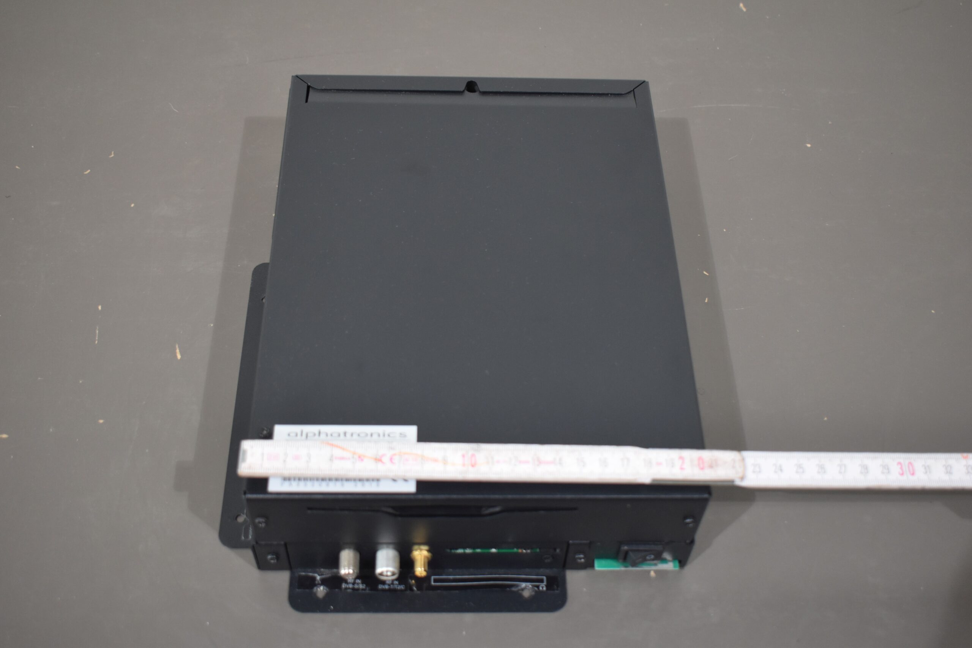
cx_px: 486
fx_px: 1134
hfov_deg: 46.4
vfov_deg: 31.9
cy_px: 324
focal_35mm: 42
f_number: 4.2
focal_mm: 28
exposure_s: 1/125
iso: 800
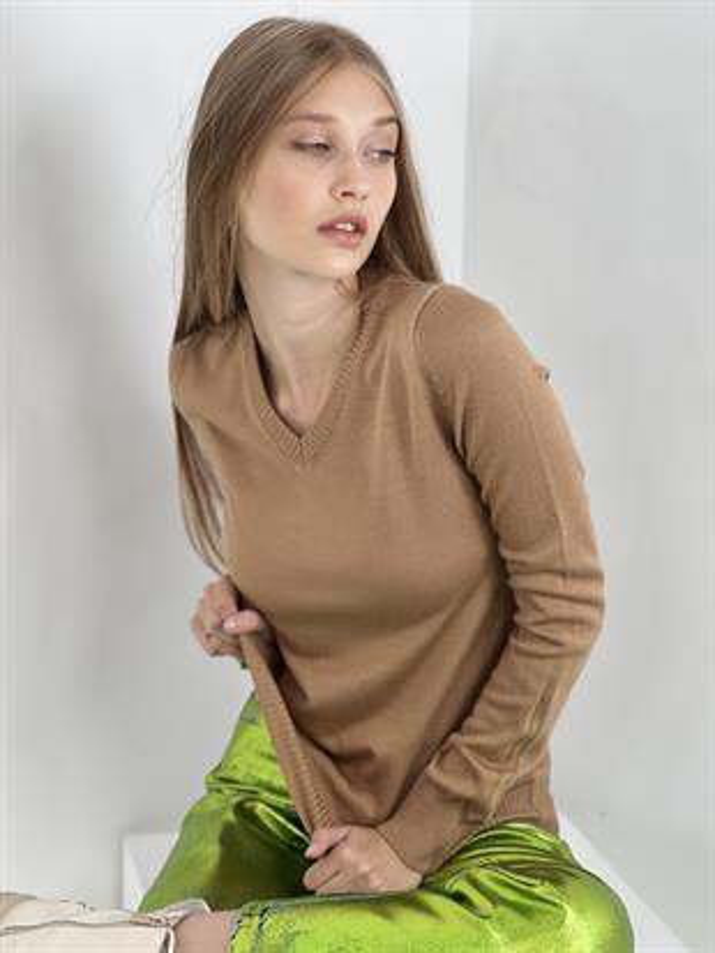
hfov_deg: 19.1
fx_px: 2120
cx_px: 358
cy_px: 476
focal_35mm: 77
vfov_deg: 25.3
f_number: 2.8
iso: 100
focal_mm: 9
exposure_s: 1/100
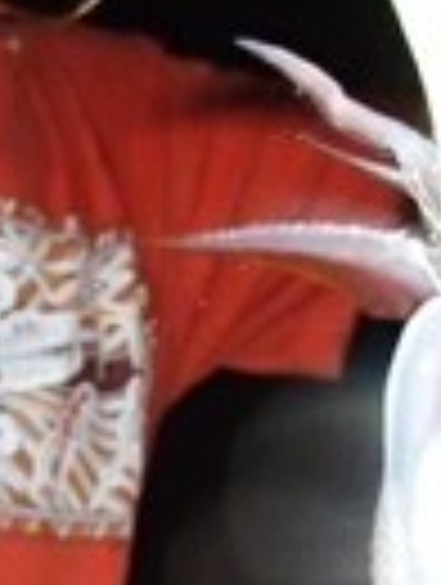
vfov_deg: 19.0
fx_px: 1744
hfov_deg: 13.9
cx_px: -112
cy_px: 342
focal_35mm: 103
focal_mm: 5
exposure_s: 1/30
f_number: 11
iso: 640
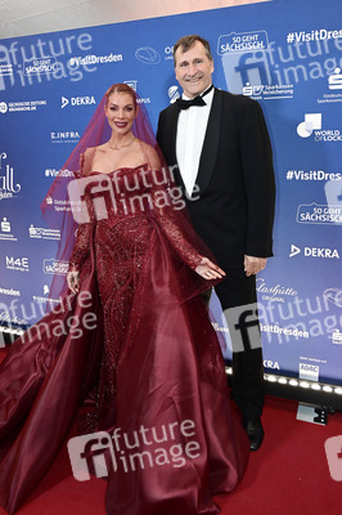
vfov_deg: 73.8
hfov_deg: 53.1
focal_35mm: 24
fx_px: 343
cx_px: 171
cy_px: 258
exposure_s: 1/200
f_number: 5
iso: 1250
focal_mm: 24
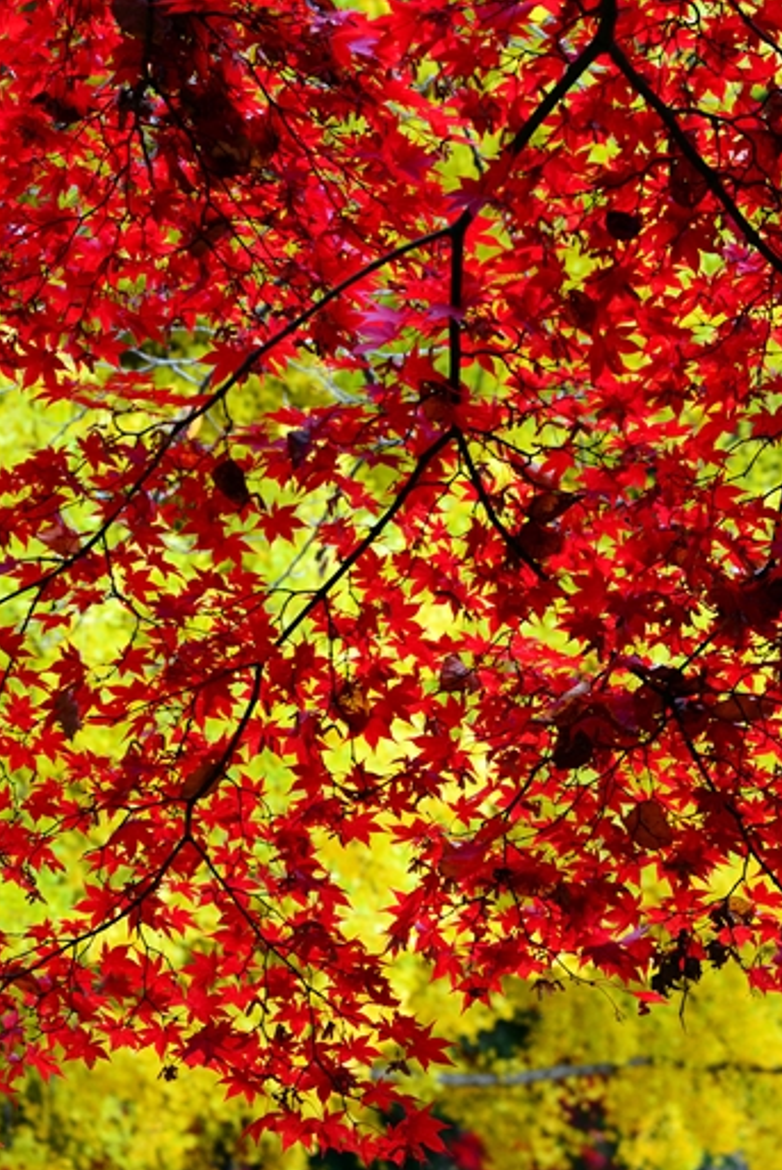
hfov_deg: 7.4
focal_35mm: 187
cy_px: 440
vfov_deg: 11.0
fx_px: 6080
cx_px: 299
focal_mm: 120
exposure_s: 1/200
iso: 800
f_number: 7.1
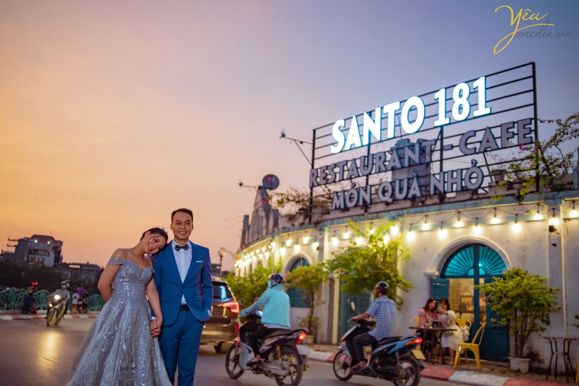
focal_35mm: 35
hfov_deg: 54.4
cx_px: 290
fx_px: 563
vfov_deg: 37.9
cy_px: 193
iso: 500
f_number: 2.5
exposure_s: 1/125
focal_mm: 35
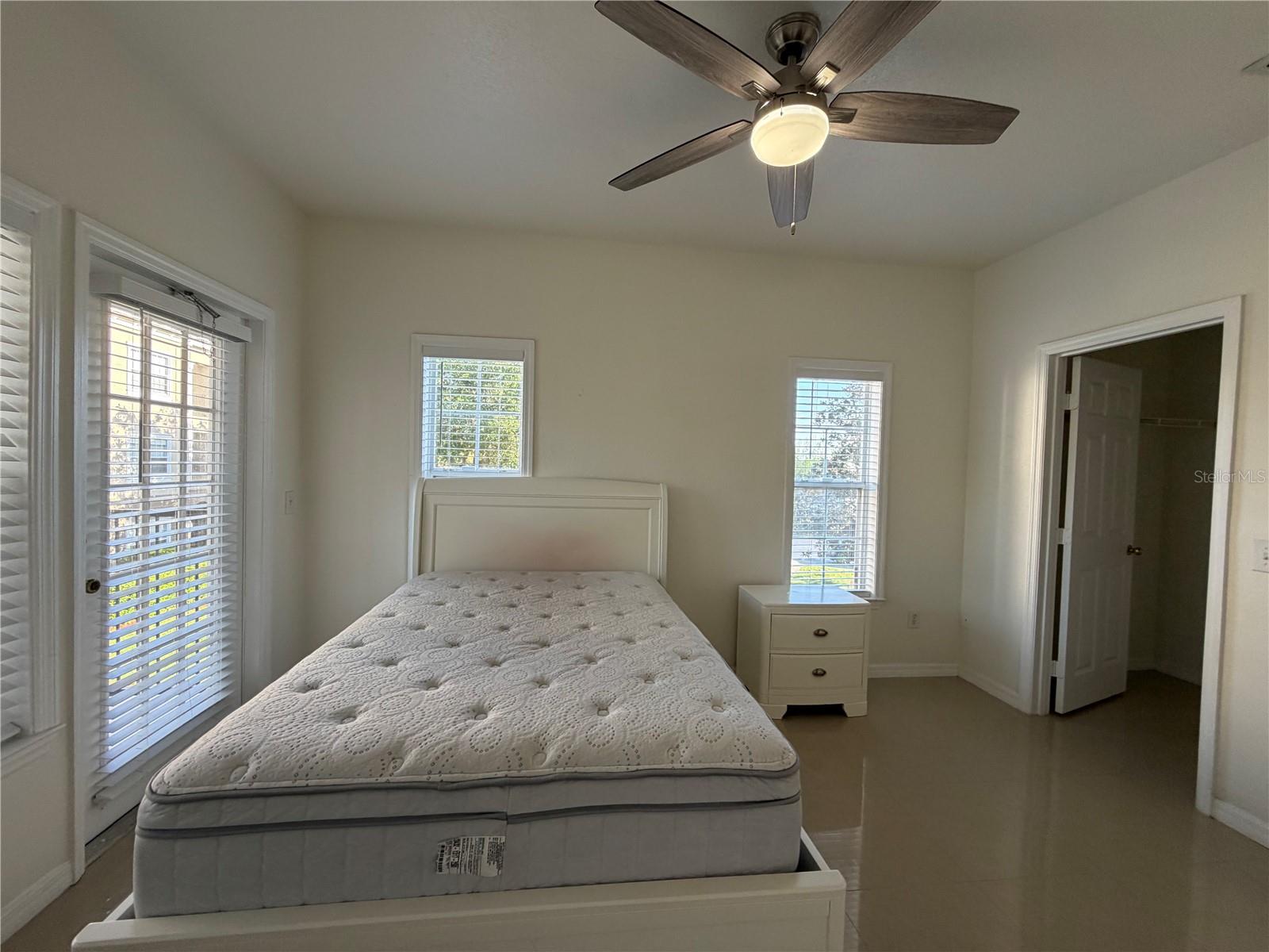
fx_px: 513
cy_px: 476
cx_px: 634
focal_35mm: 14
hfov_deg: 102.1
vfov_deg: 85.7
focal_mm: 2.22
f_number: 2.2
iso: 100
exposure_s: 1/121
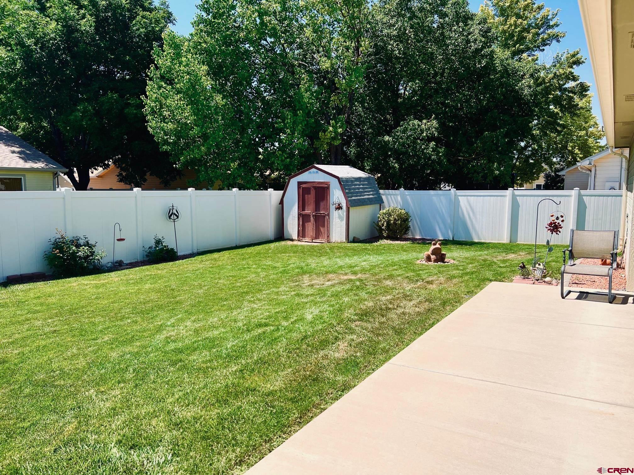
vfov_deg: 53.1
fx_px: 476
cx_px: 317
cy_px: 238
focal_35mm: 26
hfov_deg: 67.3
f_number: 1.5
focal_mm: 5.7
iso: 50
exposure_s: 1/3165
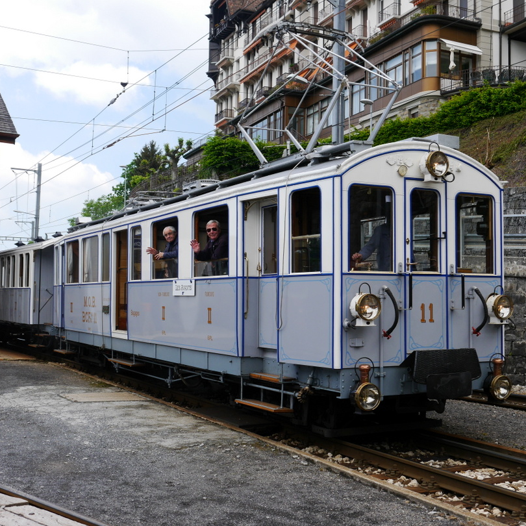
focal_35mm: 48
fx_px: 825
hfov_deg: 35.3
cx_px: 285
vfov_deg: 35.4
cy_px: 263
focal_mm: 20
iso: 160
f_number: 7.1
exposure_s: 1/250
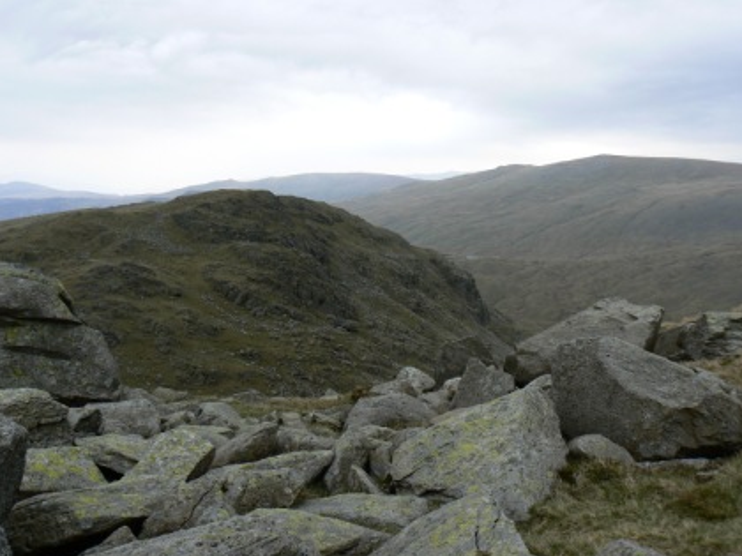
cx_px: 367
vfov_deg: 38.7
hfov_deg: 50.1
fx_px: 793
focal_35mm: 37
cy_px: 284
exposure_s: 1/160
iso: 80
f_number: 5.6
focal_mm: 6
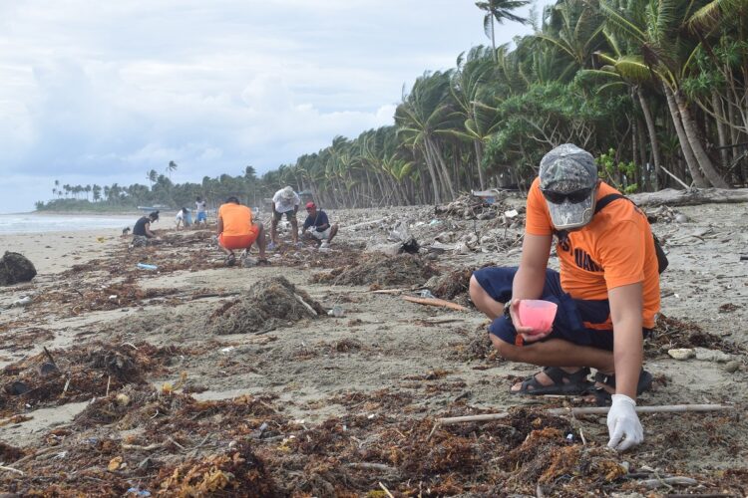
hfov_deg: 45.0
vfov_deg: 30.8
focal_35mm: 44
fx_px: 904
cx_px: 374
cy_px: 249
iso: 200
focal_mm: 29
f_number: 8
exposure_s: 1/250
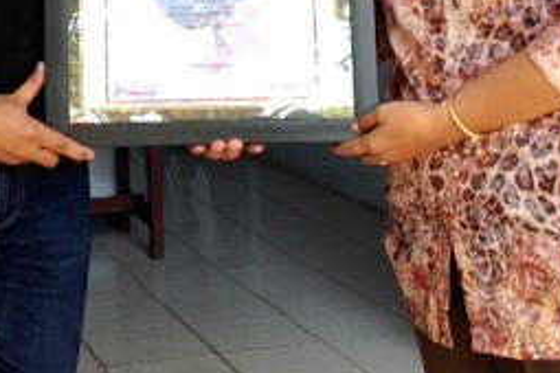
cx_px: 165
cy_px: -44
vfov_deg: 15.4
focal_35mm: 86
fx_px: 1338
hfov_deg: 23.5
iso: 50
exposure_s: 1/152
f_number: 2.4
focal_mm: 4.12
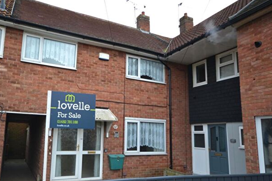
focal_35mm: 28
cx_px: 117
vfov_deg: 46.3
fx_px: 212
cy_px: 102
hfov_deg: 65.2
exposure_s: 1/125
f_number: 5.6
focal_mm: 16
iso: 220
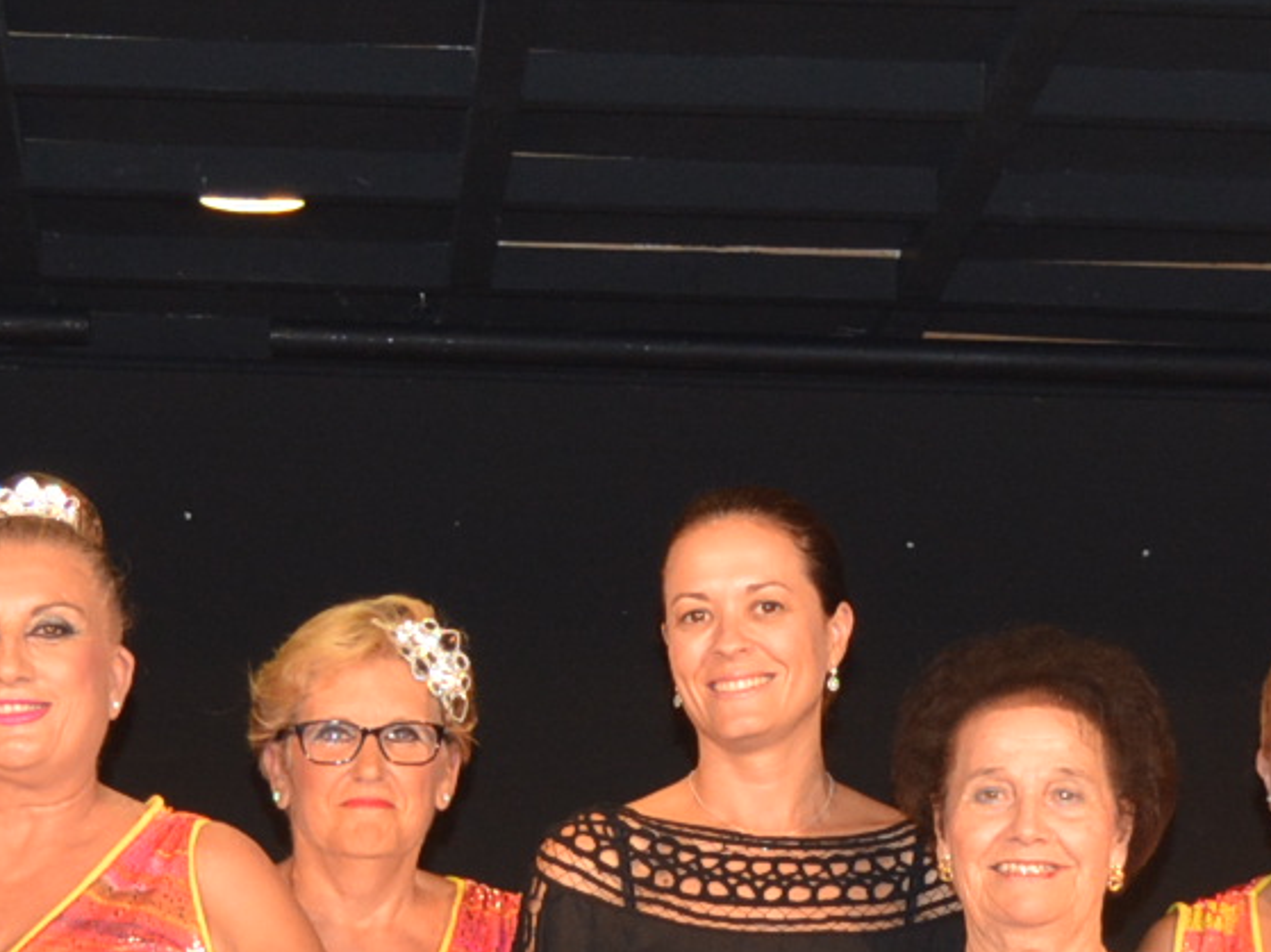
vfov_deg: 7.3
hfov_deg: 9.8
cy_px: 1029
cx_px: 630
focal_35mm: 201
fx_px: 7379
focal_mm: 26
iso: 400
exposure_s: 1/60
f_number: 4
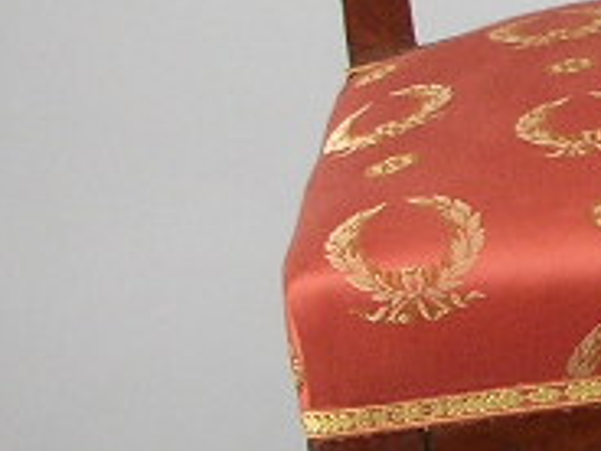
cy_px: 199
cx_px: 1378
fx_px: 3386
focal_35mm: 195
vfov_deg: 7.6
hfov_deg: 9.2
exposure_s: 1/4
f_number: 3
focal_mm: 5.8
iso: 65
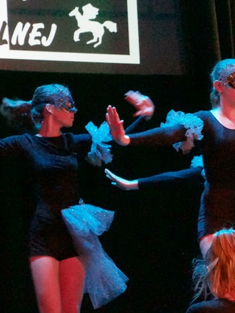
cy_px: 198
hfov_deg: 5.2
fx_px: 2580
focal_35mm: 285
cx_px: 249
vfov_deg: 6.9
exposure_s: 1/125
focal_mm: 90
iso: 12800
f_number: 5.6
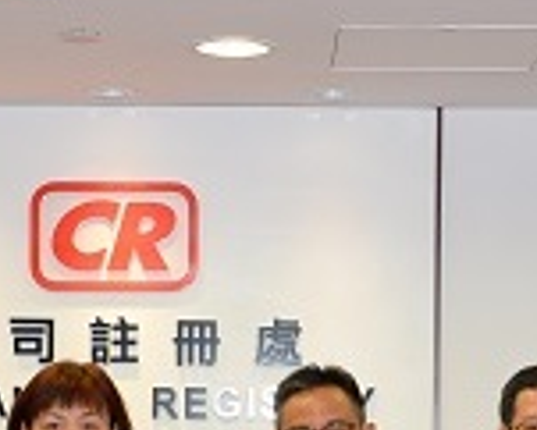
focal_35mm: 99
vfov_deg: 15.1
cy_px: 503
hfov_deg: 19.4
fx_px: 1574
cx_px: 270
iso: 2800
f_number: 8
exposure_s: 1/160
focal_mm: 34
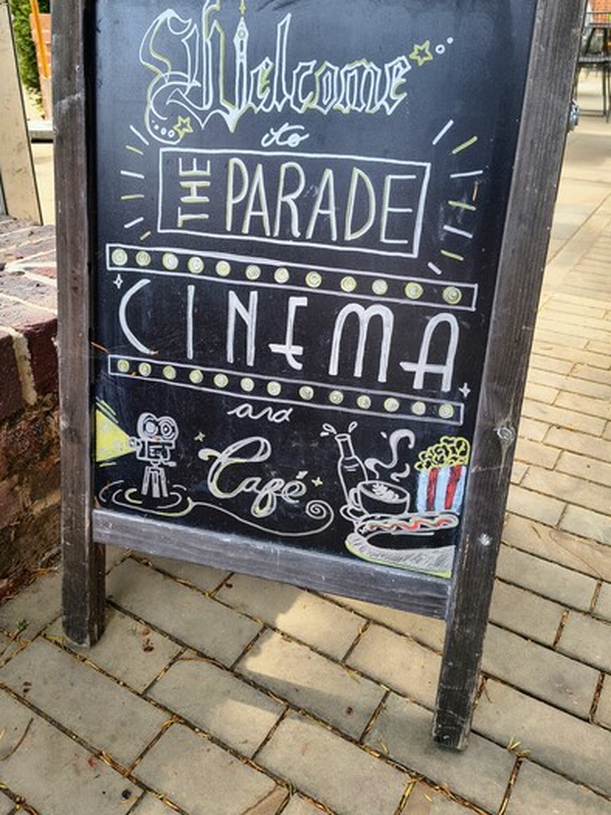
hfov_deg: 49.7
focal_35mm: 28
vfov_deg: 63.3
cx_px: 284
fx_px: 659
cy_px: 358
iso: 100
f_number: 1.8
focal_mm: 5.56
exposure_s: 1/397
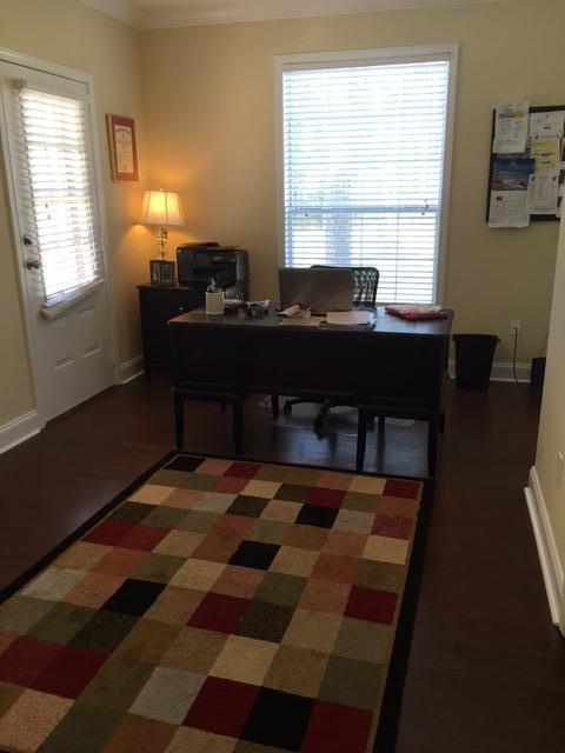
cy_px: 376
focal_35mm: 29
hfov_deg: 48.2
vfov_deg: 61.7
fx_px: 631
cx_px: 282
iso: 40
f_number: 2.2
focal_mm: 4.15
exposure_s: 1/30
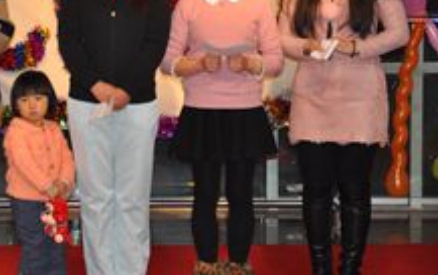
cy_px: 74
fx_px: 1589
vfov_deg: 9.9
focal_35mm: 133
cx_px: 105
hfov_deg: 15.6
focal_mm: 45
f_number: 4.8
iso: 400
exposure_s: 1/60
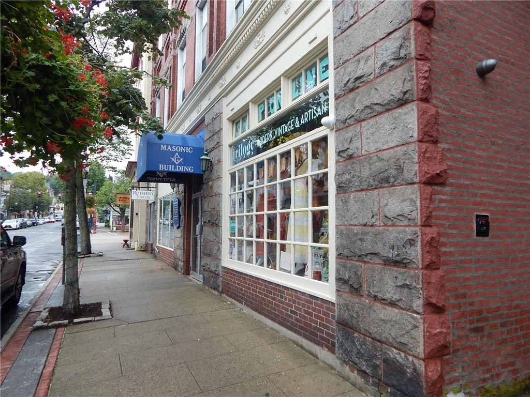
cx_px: 265
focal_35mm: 22
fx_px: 337
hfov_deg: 76.4
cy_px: 198
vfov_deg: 61.1
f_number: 3
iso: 125
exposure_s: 1/200
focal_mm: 4
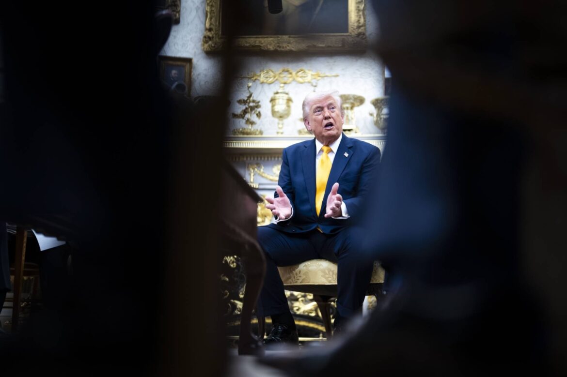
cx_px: 284
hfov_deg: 39.6
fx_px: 787
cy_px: 188
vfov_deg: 27.0
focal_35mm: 50
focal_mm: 50
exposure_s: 1/320
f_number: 1.2
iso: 800
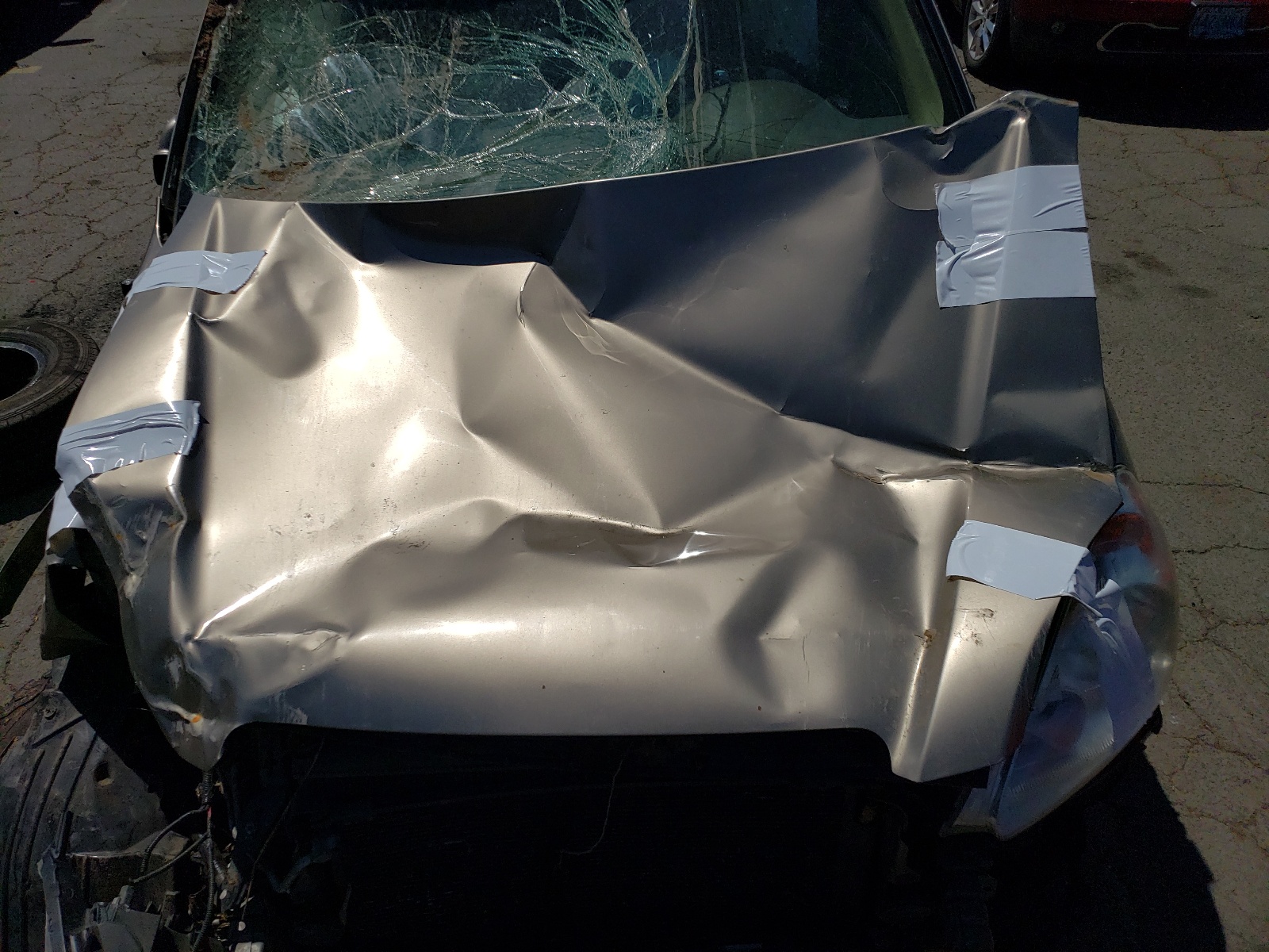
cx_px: 634
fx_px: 953
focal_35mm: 26
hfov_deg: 67.3
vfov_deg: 53.1
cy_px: 476
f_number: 1.5
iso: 53
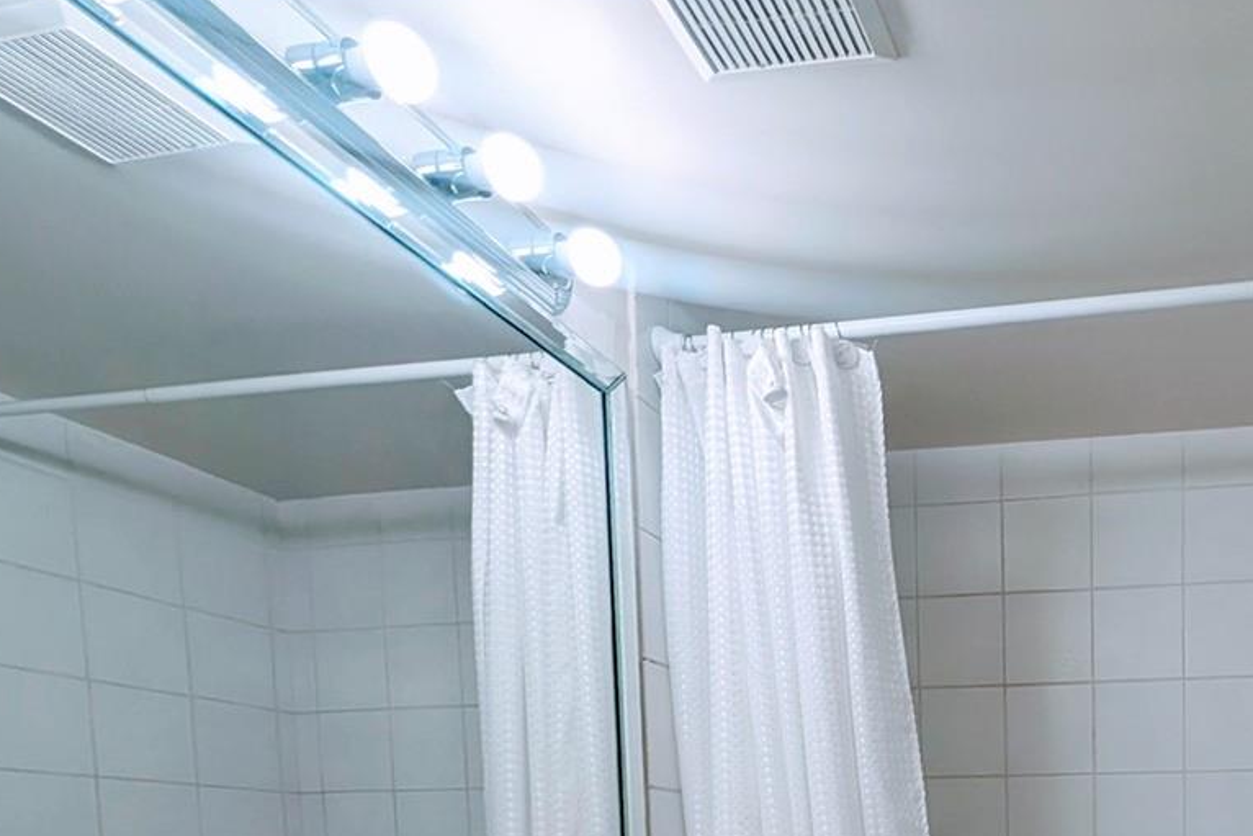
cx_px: 1122
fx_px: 905
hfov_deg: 59.3
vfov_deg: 38.8
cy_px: 964
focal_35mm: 26
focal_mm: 2.02
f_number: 1.7
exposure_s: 1/501
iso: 67
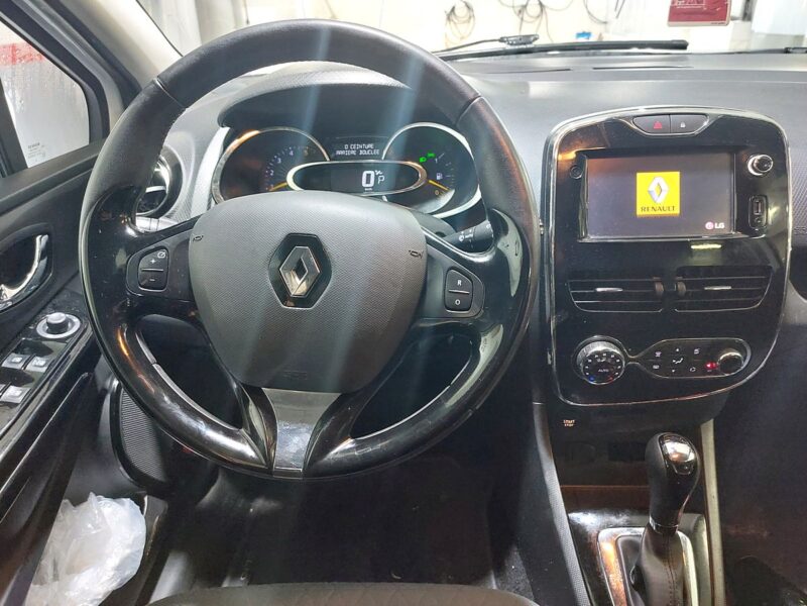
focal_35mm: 25
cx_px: 404
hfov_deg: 69.4
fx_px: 583
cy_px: 303
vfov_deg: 54.9
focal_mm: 5.23
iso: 500
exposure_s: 1/33
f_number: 1.8
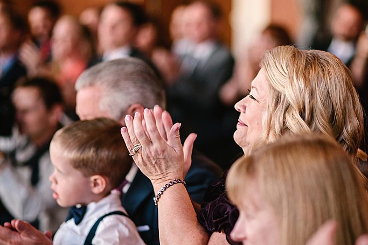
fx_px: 1196
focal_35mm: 117
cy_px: 128
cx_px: 226
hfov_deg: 17.5
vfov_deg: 11.7
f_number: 1.8
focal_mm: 85
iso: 500
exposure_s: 1/80
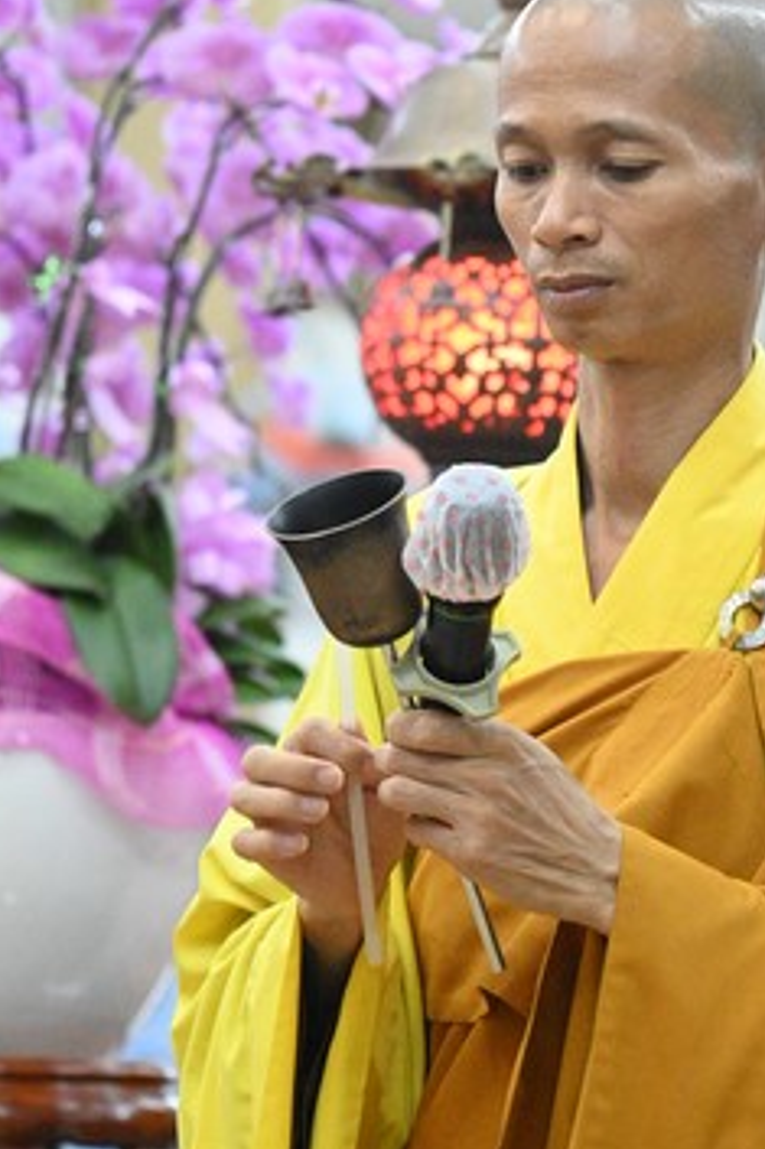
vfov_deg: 9.3
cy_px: 459
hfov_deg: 6.2
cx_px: 433
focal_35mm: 221
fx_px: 7051
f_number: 4
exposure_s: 1/250
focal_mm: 120
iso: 16000
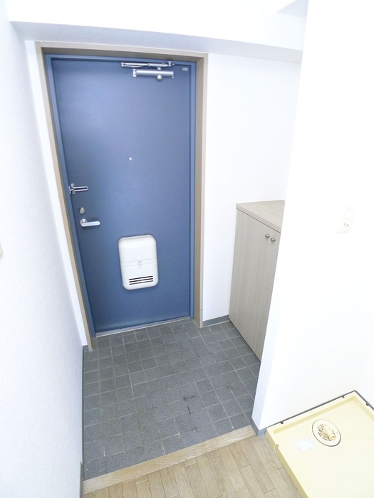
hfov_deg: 56.8
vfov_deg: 71.6
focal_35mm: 24
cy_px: 249
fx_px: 346
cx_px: 187
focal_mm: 5.1
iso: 400
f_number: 2
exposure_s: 1/6
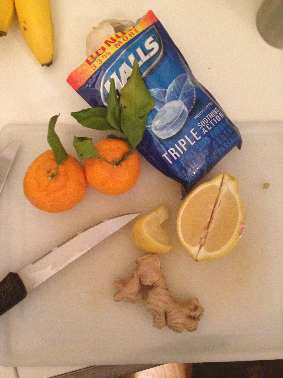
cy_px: 189
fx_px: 360
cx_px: 142
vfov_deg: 55.4
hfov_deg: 42.9
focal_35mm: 33
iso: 500
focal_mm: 4.12
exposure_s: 1/15
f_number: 2.4
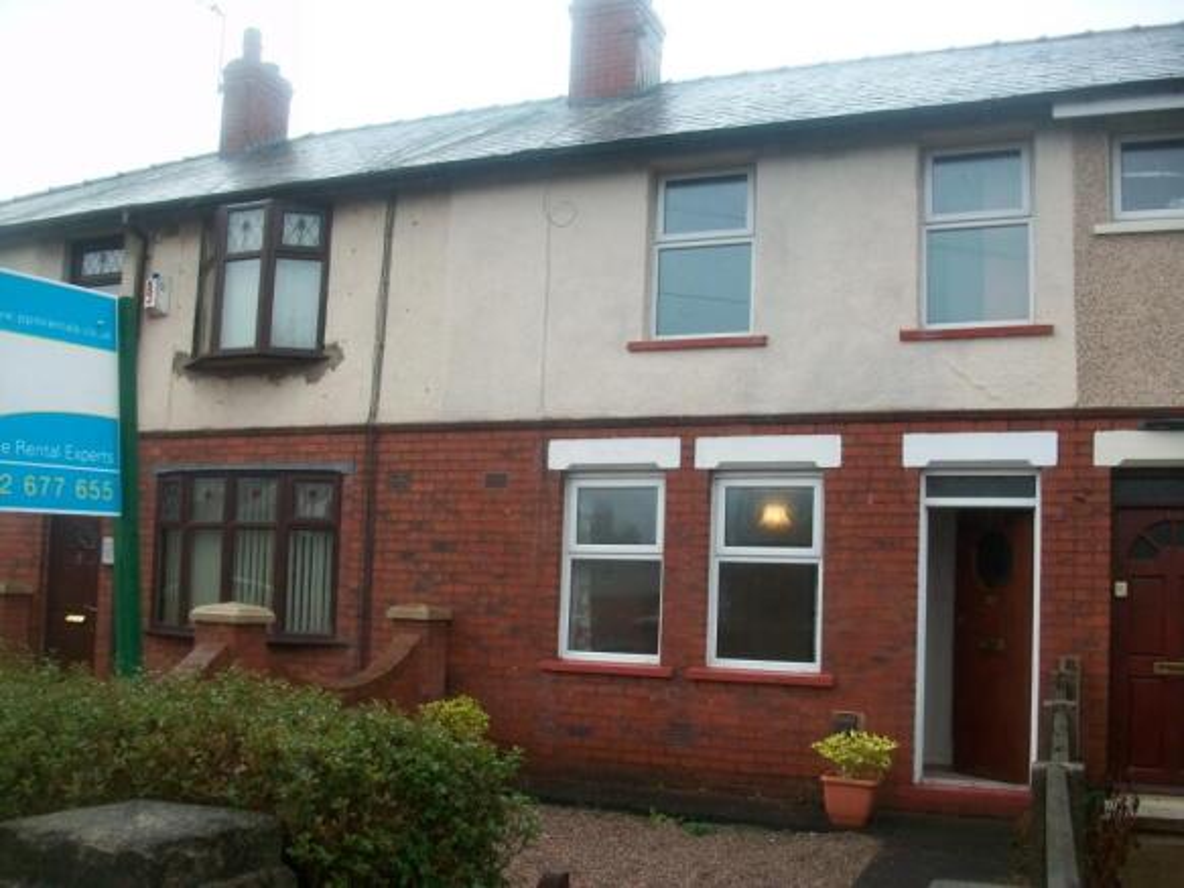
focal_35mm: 34
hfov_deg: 54.0
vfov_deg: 41.8
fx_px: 1163
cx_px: 592
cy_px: 444
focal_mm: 5.7
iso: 80
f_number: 2.8
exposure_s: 1/160
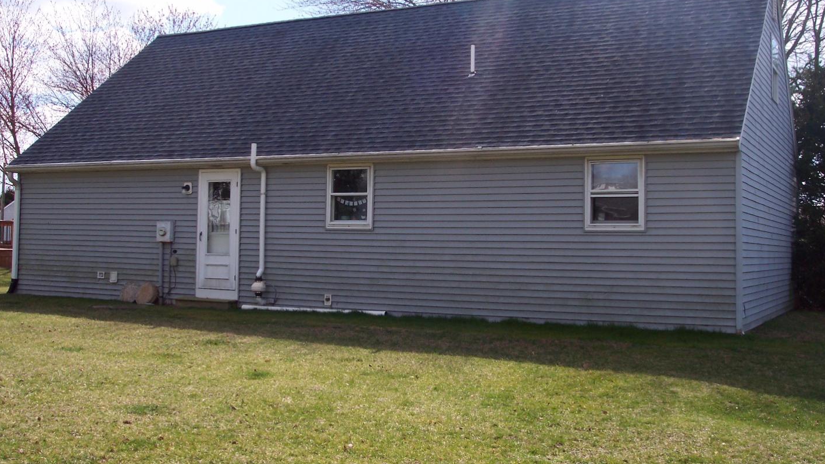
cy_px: 195
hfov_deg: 48.4
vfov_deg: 28.3
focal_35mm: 42
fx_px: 919
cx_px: 415
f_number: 4.8
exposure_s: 1/500
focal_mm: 8
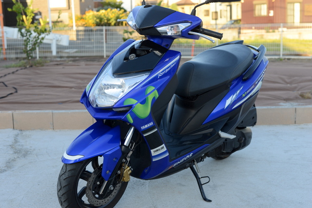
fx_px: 433
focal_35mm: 50
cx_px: 156
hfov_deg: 39.6
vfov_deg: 27.0
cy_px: 104
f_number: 5
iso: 100
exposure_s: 1/125
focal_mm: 50
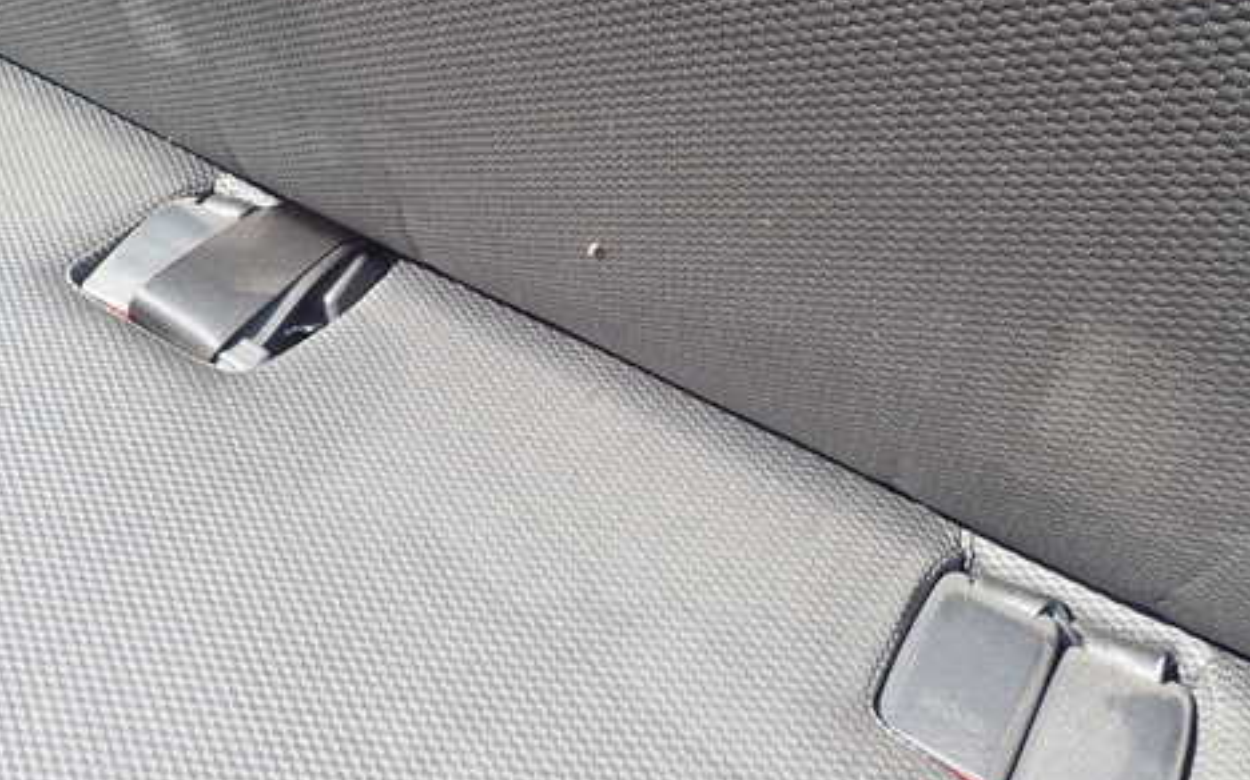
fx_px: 1158
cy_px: 347
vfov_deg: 37.2
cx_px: 566
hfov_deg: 56.6
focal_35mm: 34
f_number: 2.8
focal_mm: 4.5
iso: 100
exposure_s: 1/250
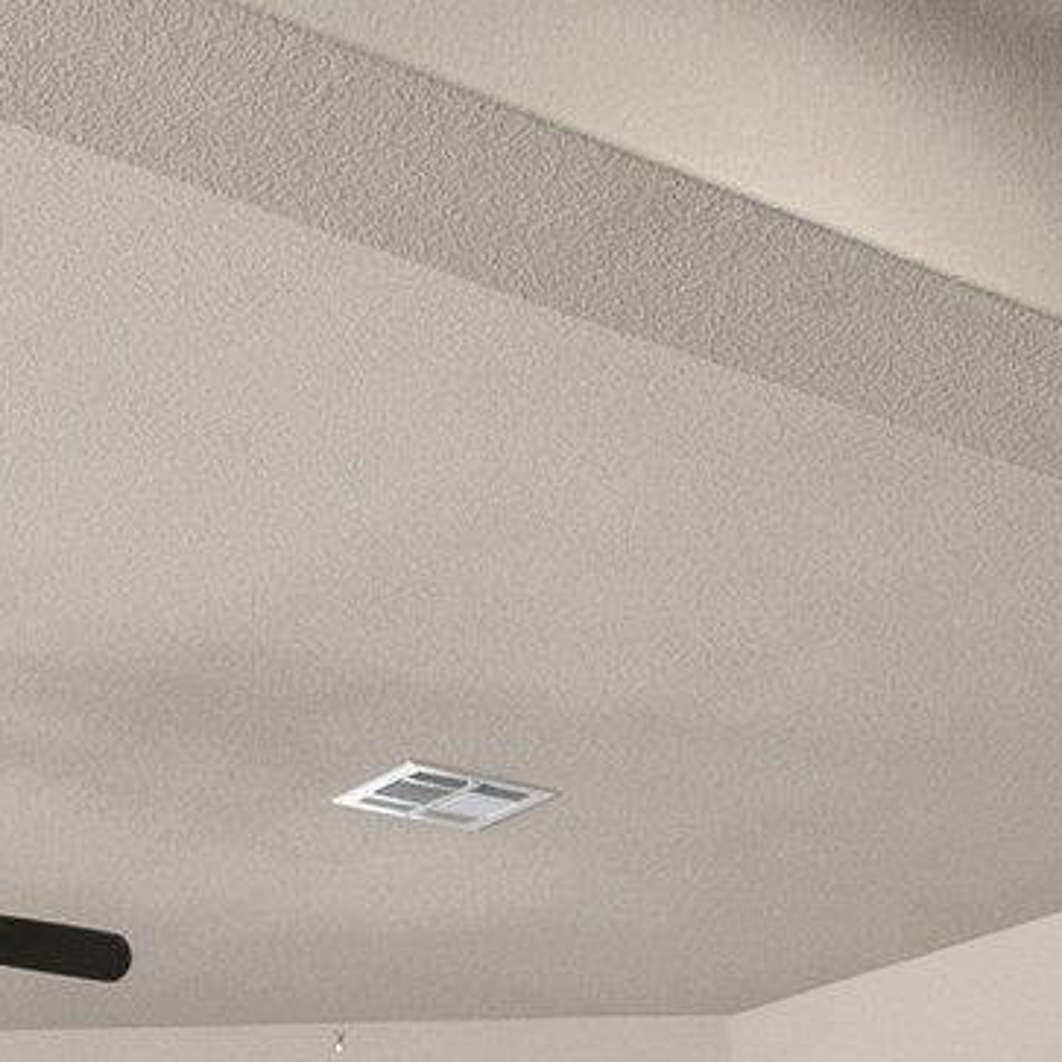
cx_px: 1044
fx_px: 3332
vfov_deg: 15.9
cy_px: 1804
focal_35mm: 96
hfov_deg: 17.7
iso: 1600
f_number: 9
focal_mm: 20
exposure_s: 1/4
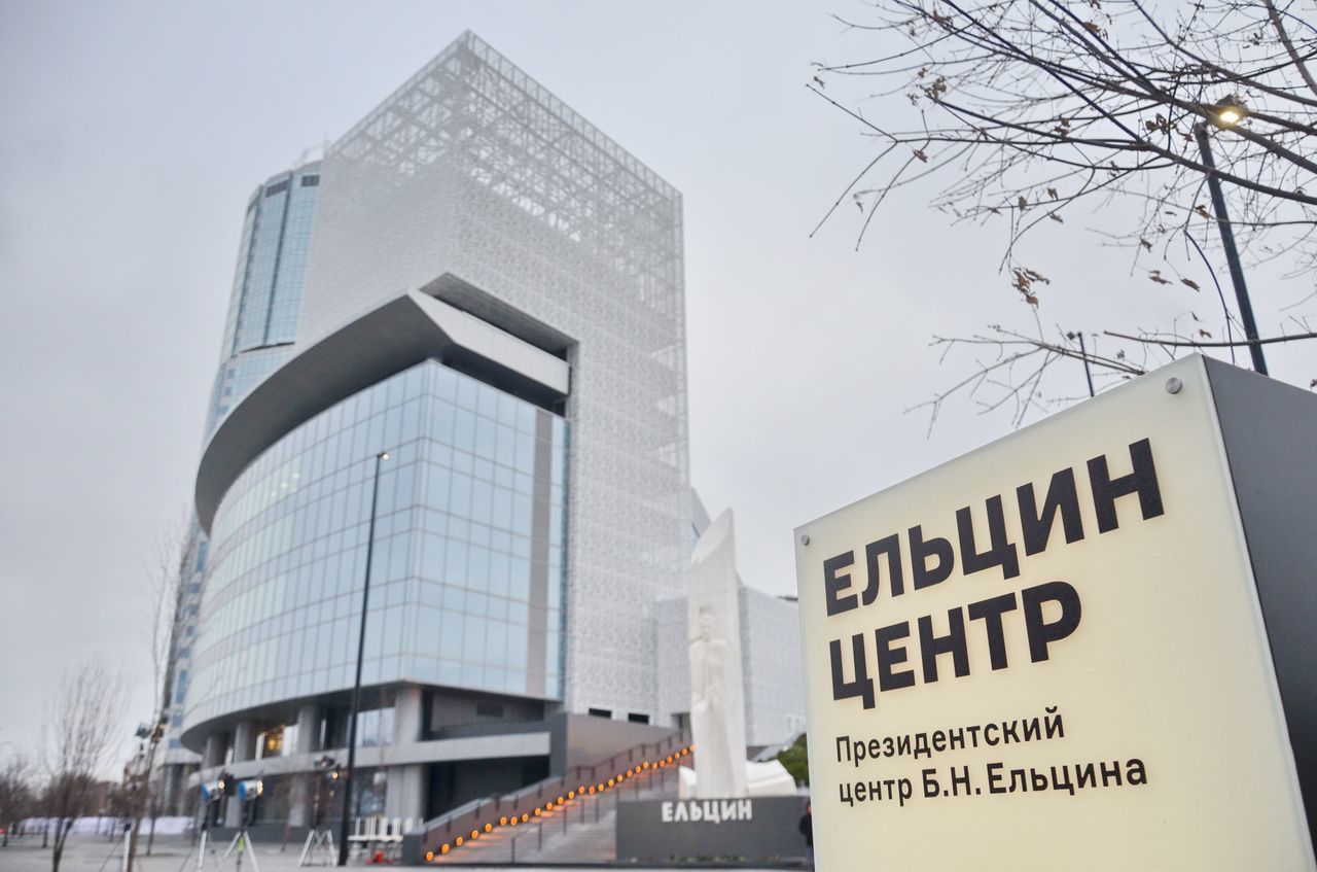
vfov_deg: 47.7
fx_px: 985
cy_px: 436
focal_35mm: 27
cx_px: 658
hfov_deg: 67.5
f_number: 3.5
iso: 400
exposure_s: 1/1000
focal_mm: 18
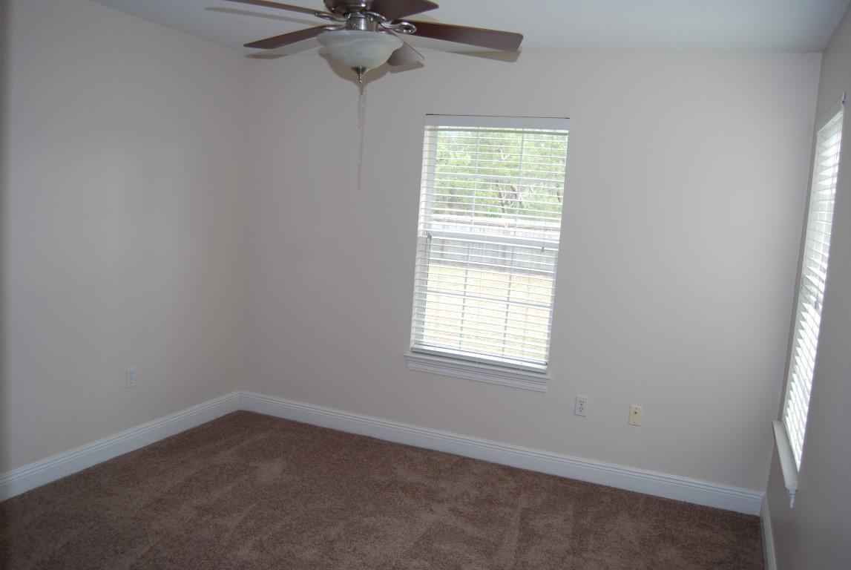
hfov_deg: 61.9
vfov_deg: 43.7
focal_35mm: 30
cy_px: 285
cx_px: 426
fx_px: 710
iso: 200
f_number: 3.8
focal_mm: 20
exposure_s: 1/80
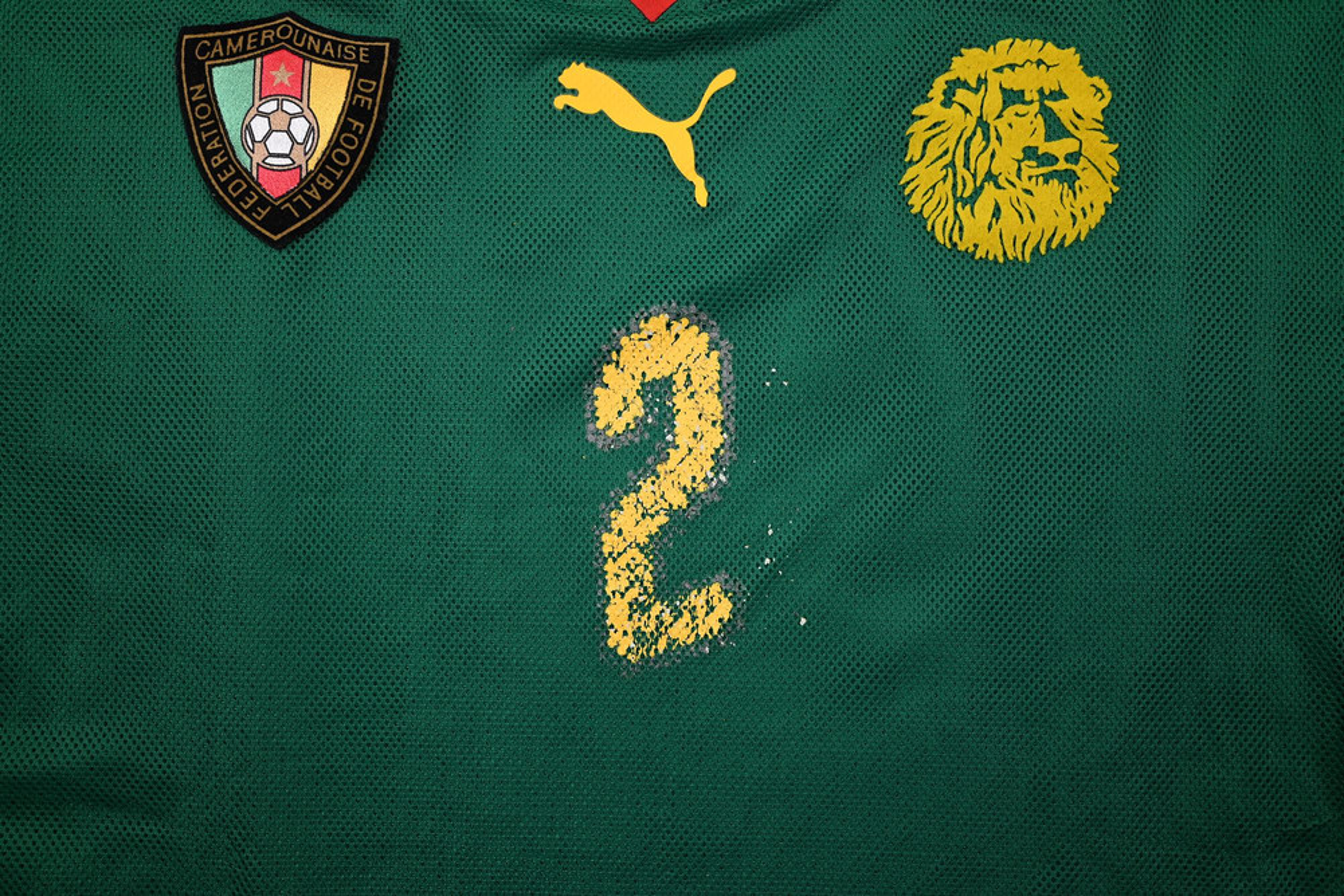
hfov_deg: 63.6
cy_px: 448
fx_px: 1083
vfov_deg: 45.0
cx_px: 672
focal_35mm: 29
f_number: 4.5
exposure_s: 1/125
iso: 200
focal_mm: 29
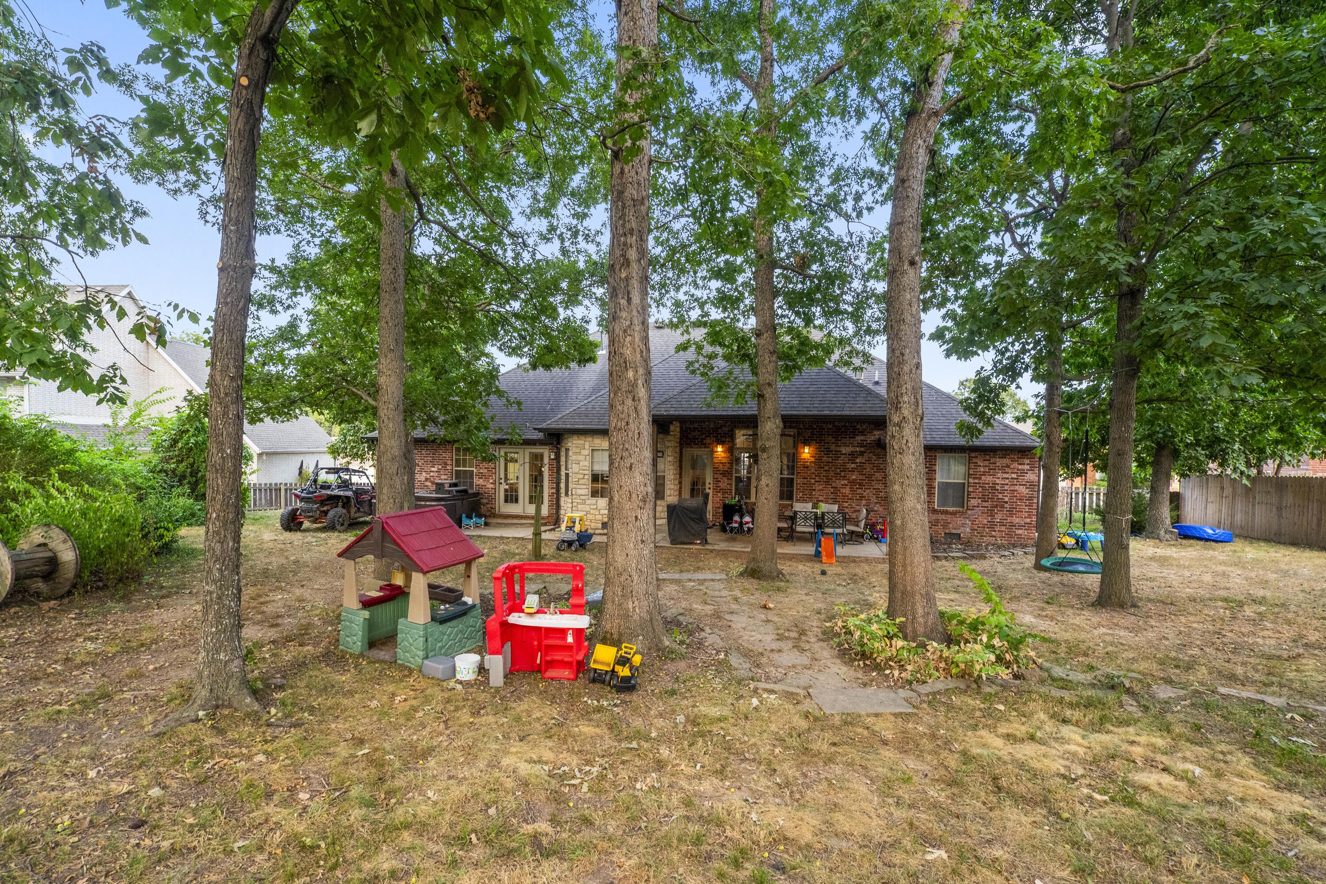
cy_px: 442
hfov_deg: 96.7
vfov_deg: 73.7
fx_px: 589
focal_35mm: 16
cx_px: 663
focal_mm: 16
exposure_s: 1/80
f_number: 9
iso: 2000
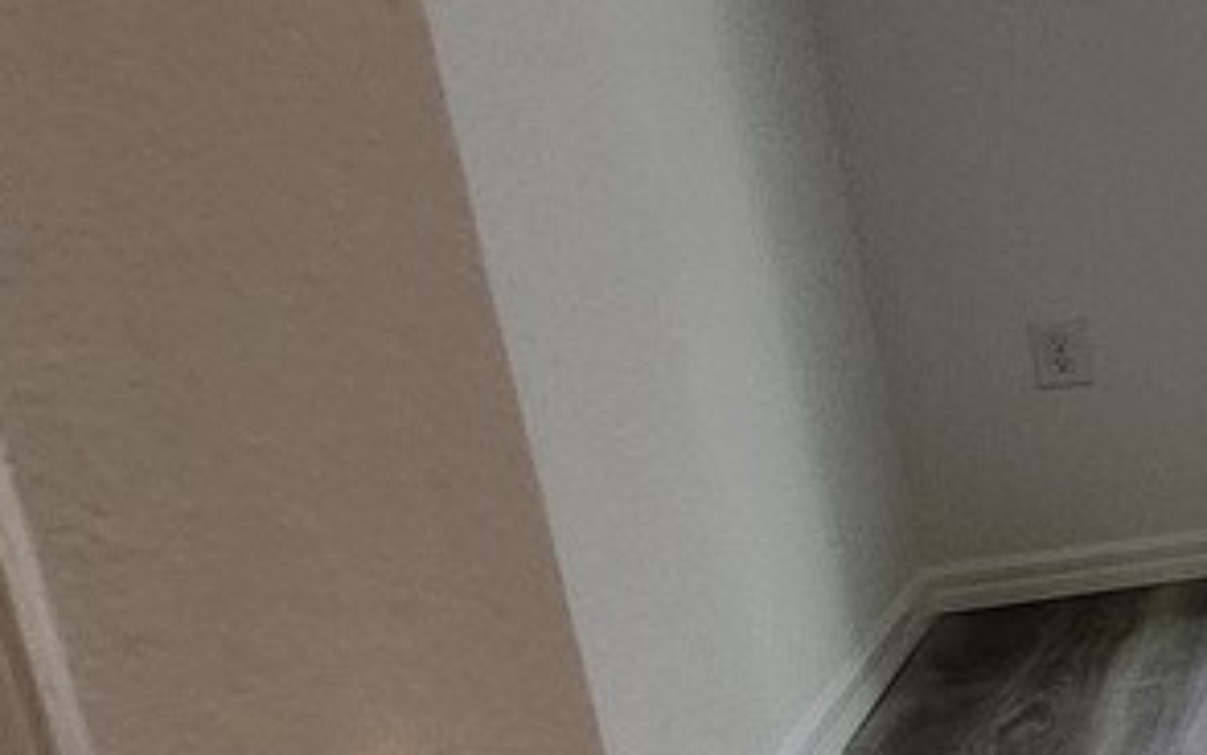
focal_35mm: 75
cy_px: 263
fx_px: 2468
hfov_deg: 13.6
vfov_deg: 17.4
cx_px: 3178
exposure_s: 1/60
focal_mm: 1.74
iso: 64
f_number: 2.2
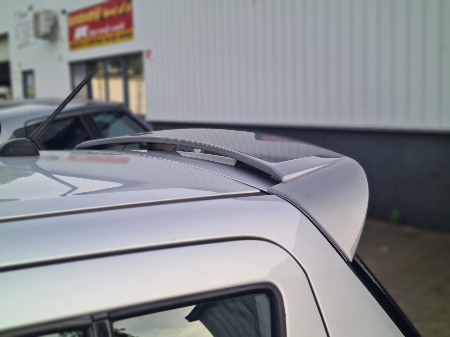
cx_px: 225
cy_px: 168
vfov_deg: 49.7
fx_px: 364
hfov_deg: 63.4
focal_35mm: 28
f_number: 2
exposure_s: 1/270
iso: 25
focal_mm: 5.9
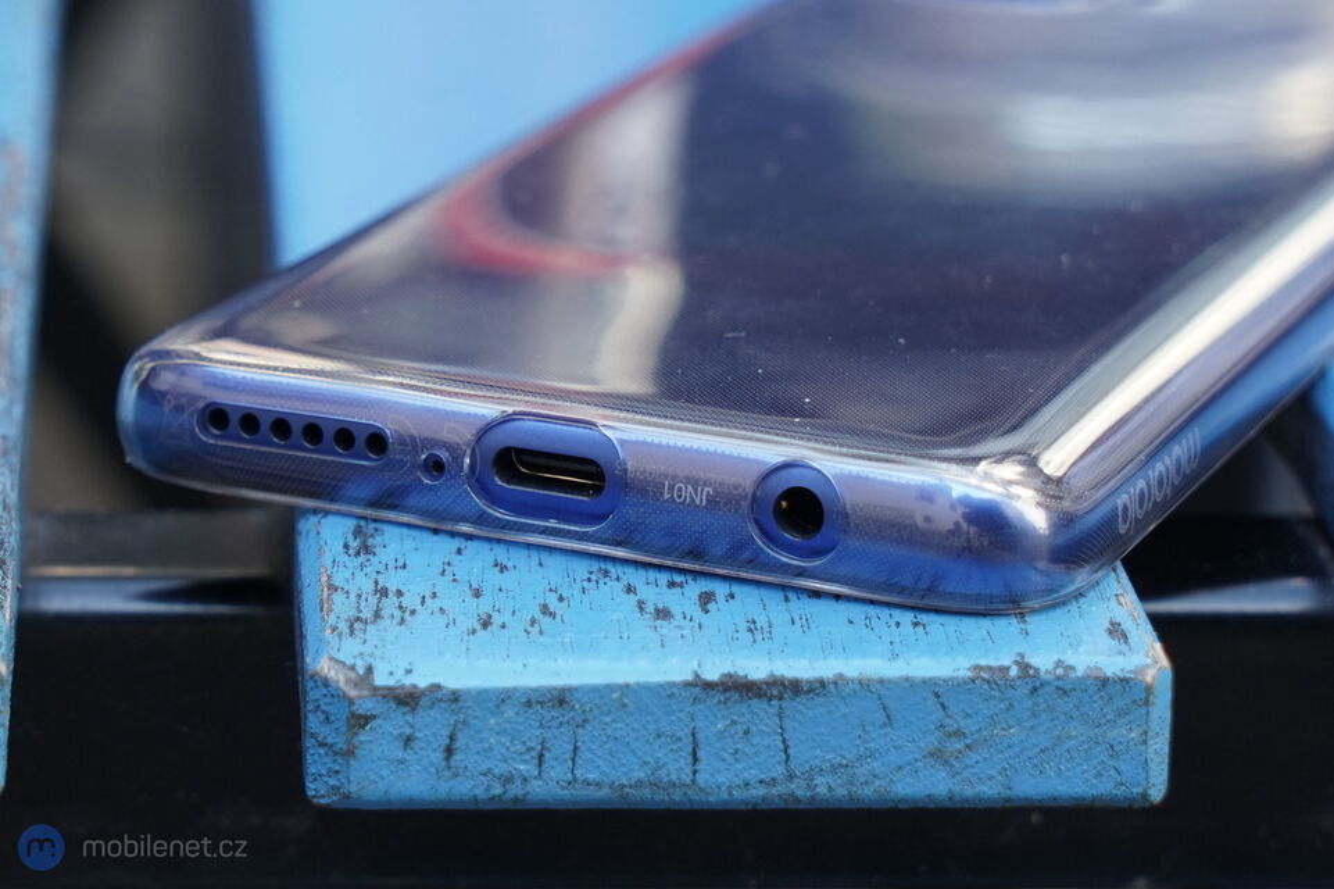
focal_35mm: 59
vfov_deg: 23.0
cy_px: 444
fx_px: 2185
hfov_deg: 33.9
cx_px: 667
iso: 500
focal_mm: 59
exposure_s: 1/160
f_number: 6.3
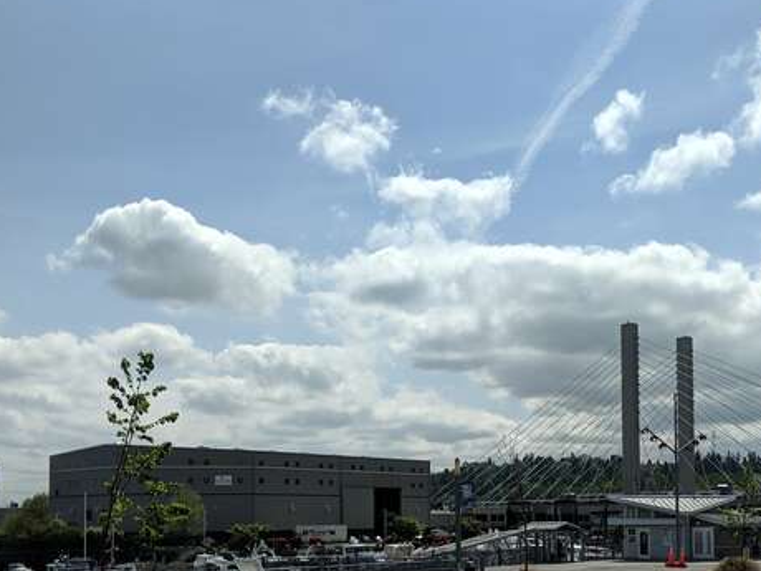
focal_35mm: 47
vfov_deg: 30.2
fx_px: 1033
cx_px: 495
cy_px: 449
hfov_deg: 40.0
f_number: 1.8
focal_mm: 4.44
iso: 52
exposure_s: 1/7812
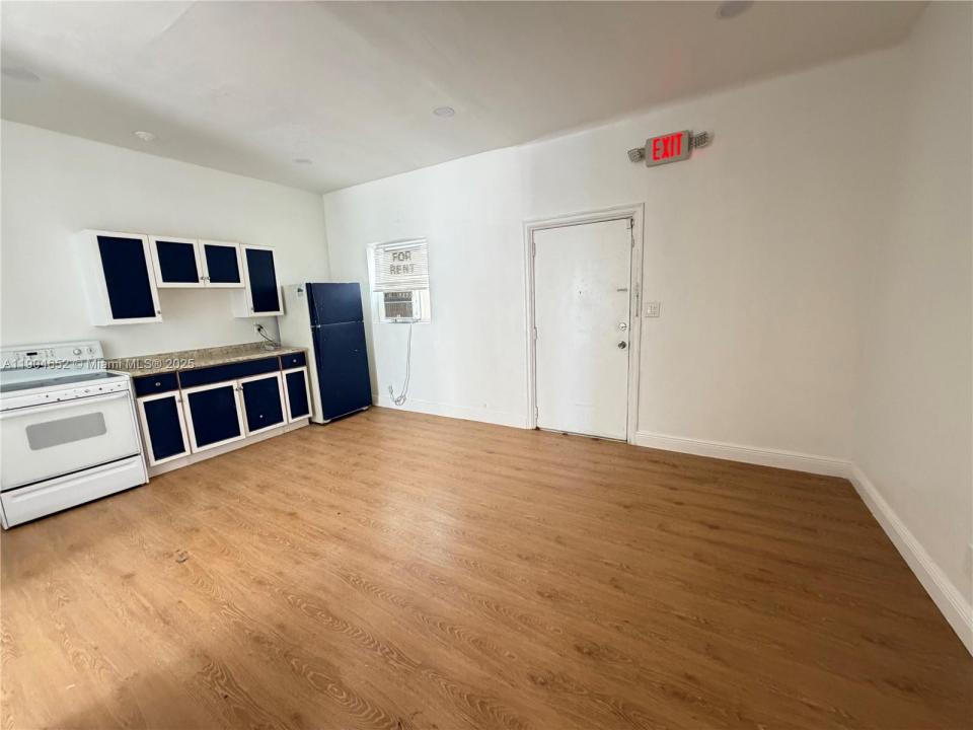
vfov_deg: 85.7
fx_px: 394
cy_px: 365
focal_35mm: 14
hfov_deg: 102.1
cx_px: 486
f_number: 2.2
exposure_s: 1/60
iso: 500
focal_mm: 2.22
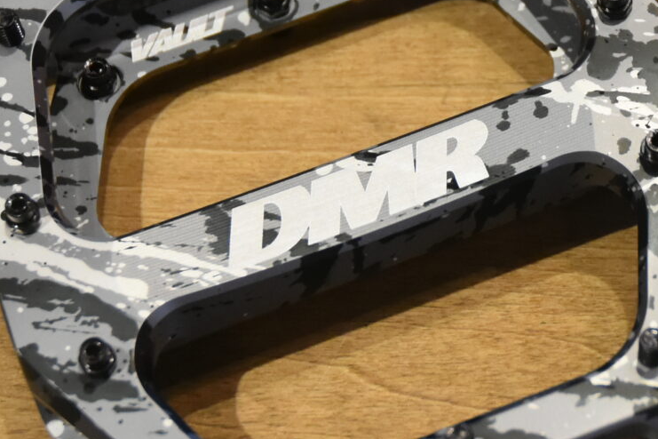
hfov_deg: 12.7
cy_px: -44
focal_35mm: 161
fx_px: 2938
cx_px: 596
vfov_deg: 8.5
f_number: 4
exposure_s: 1/60
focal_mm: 31
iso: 1600
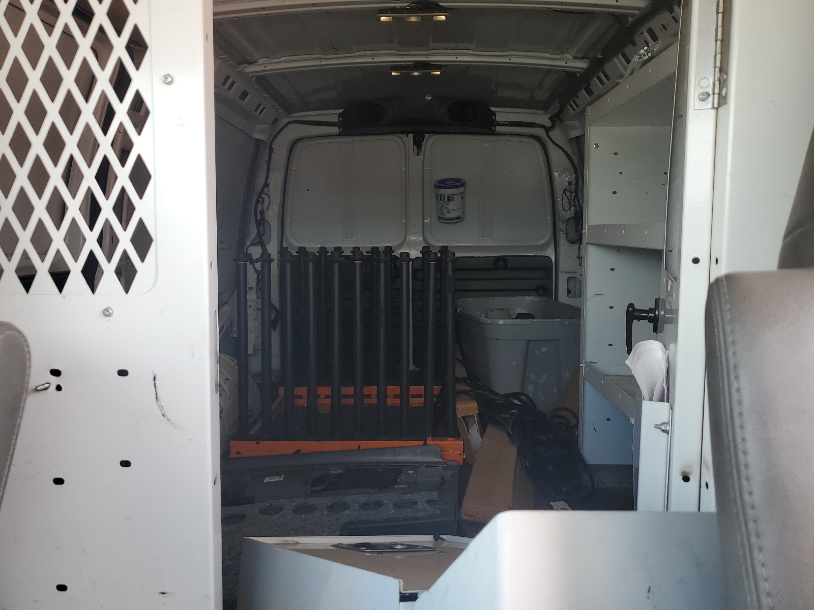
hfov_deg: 67.3
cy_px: 305
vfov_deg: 53.1
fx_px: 611
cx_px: 407
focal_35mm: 26
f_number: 1.5
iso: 51
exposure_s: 1/120
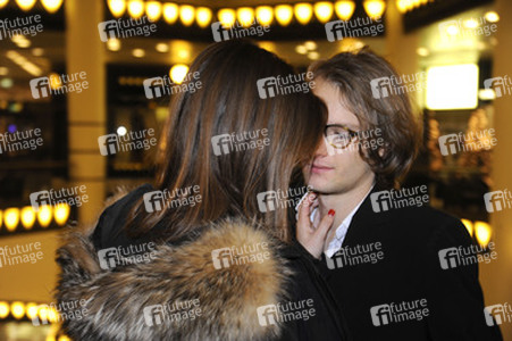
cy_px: 170
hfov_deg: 25.4
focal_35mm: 80
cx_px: 256
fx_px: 1137
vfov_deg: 17.0
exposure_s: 1/40
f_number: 5.6
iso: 1250
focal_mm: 80
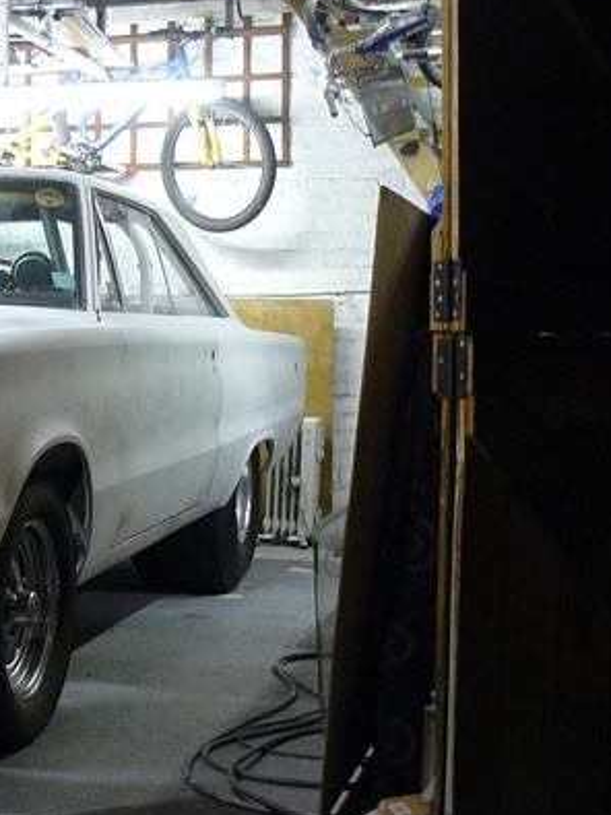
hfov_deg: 19.1
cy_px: 429
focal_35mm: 72
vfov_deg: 27.0
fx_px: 1695
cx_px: -151
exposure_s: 1/6
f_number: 2.8
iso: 200
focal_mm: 6.1
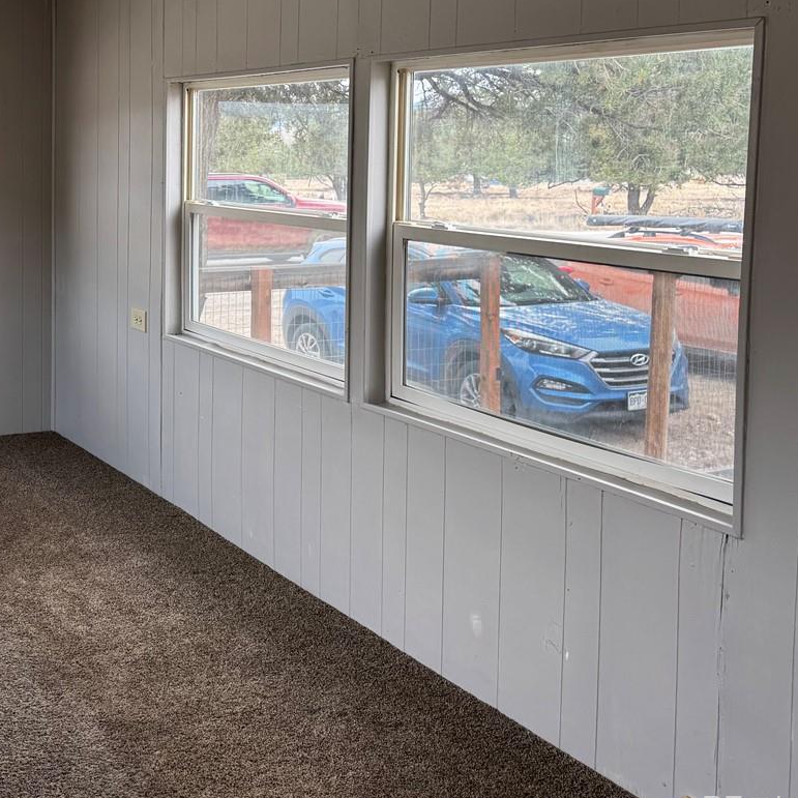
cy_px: 208
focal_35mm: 44
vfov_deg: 37.5
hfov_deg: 35.5
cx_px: 42
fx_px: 1148
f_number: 1.78
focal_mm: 6.76
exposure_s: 1/121
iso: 80
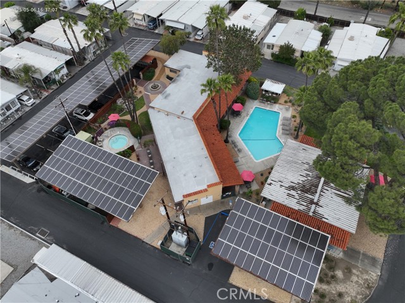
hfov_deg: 71.6
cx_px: 202
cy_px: 152
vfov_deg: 56.8
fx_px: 281
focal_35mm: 24
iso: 140
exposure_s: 1/250
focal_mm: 12.29
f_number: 2.8
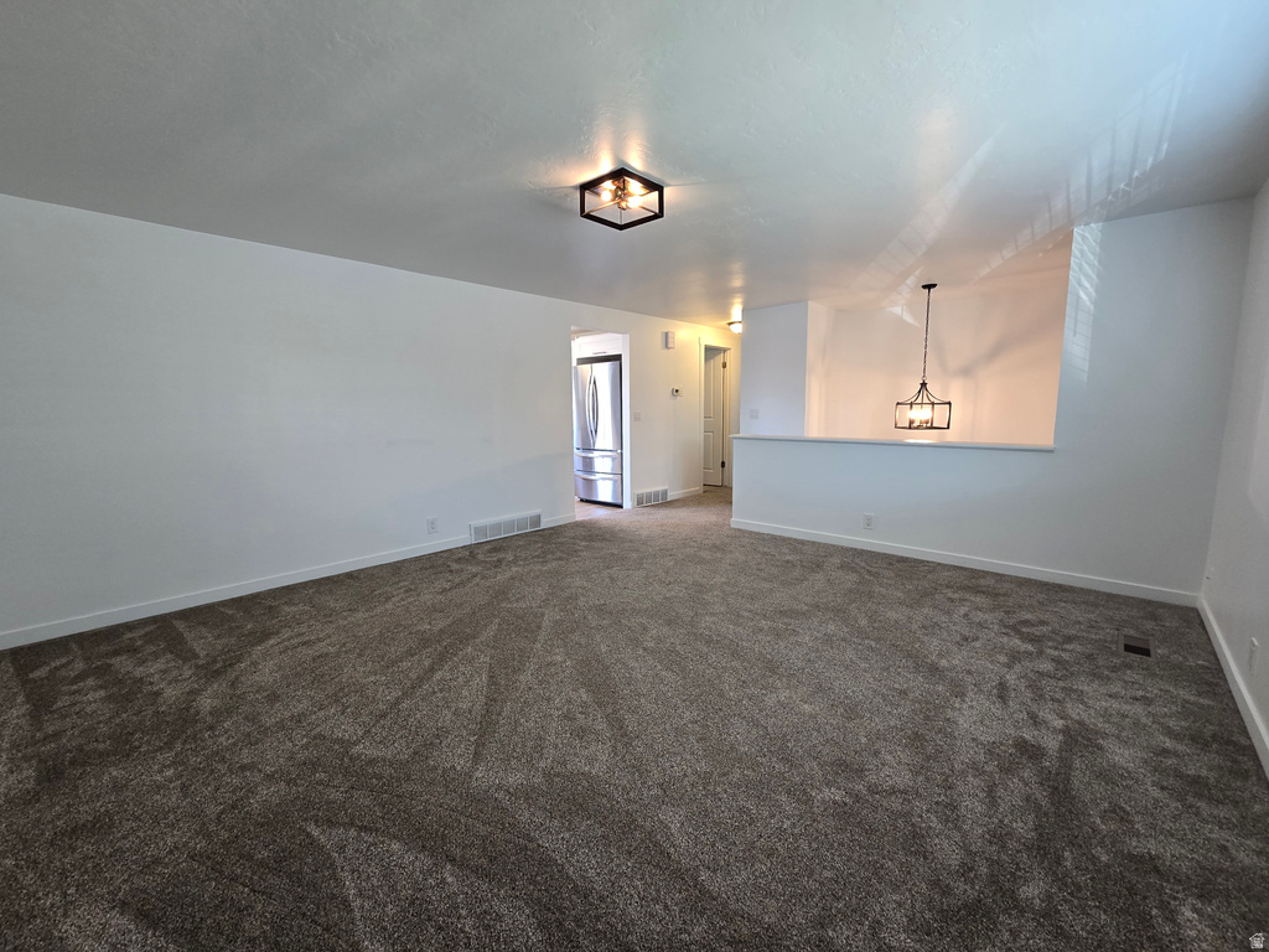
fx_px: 477
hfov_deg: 106.2
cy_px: 476
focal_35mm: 13
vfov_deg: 89.9
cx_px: 634
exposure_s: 1/60
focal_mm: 2.2
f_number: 2.2
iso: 125
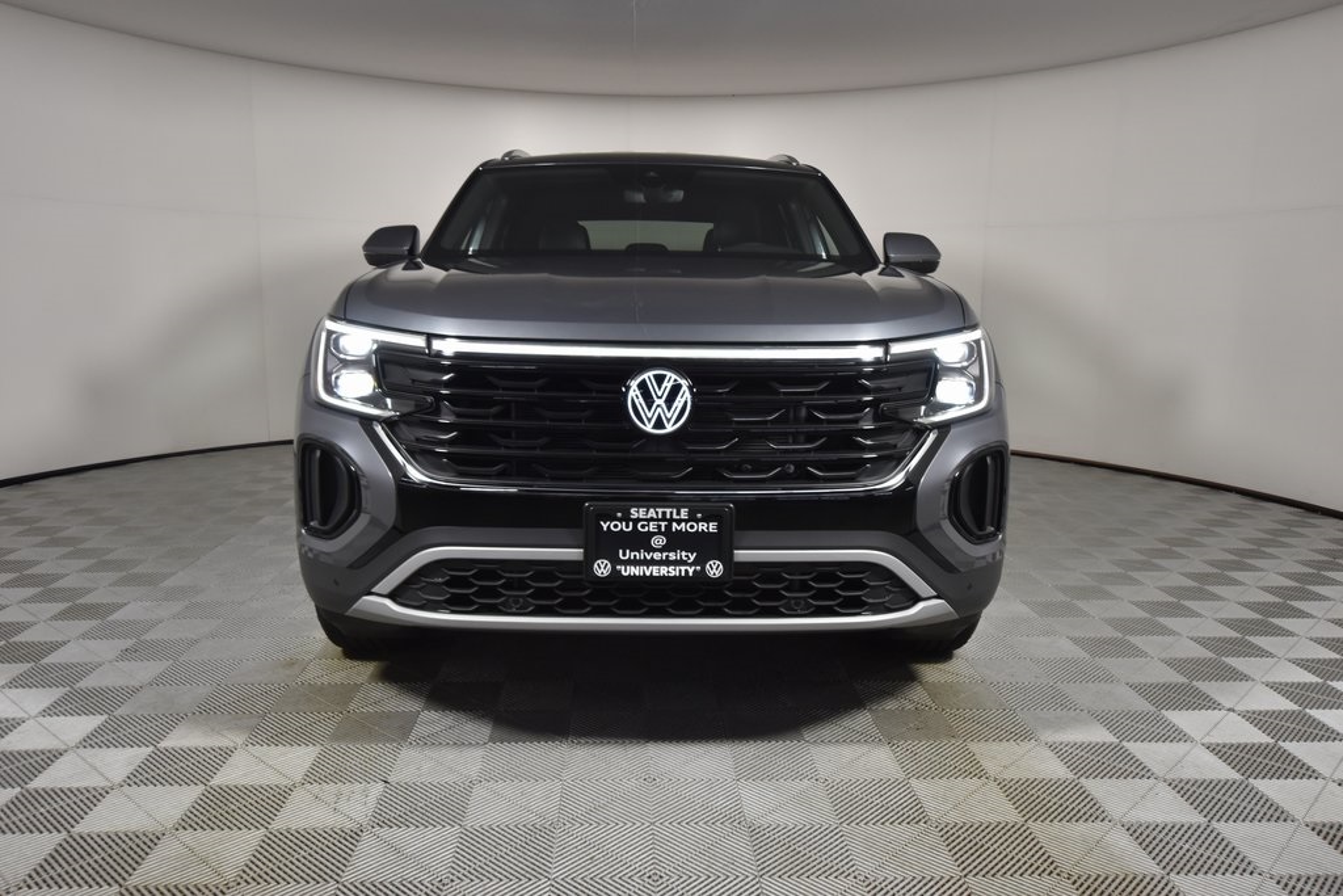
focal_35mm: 28
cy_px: 448
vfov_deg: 45.7
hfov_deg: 64.5
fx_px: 1063
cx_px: 672
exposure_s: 1/160
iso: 500
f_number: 4.2
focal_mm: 19
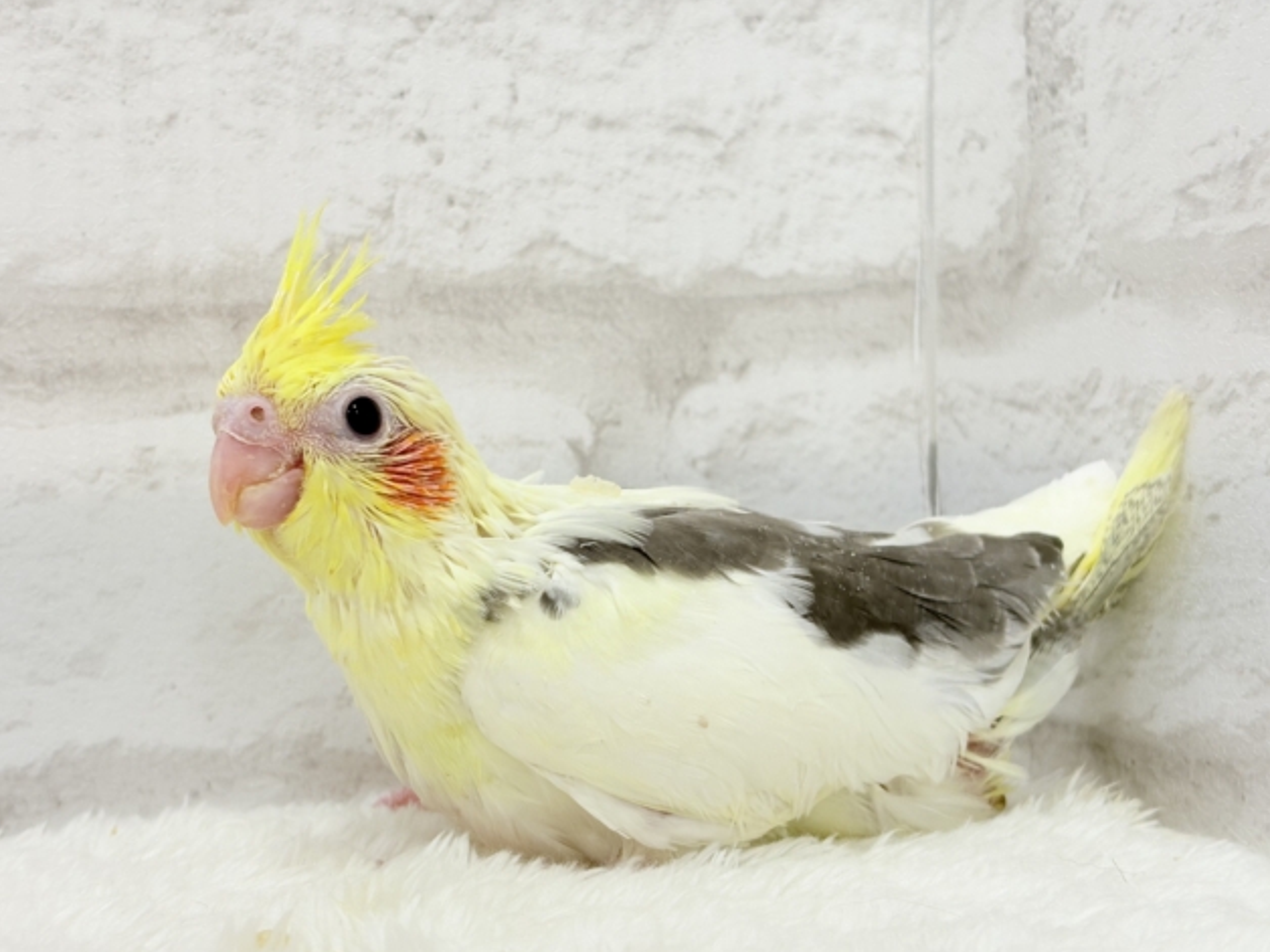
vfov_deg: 27.5
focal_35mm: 53
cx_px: 643
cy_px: 477
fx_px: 1944
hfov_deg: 36.2
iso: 40
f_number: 1.6
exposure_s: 1/50
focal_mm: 5.96
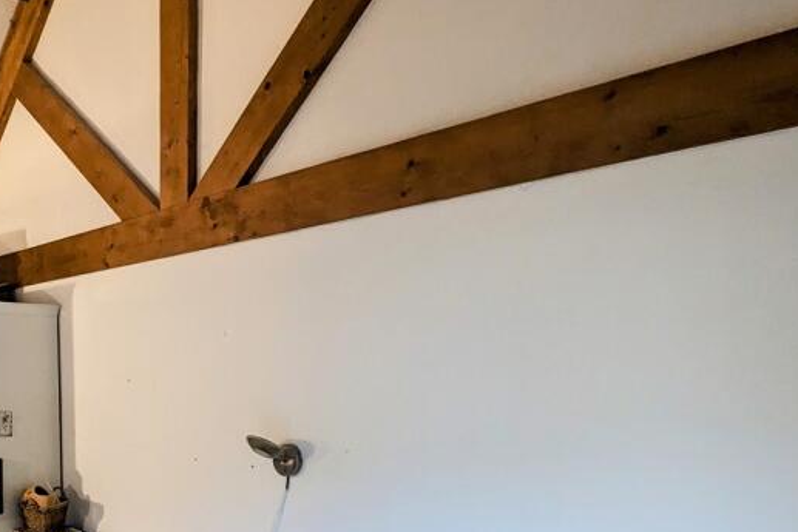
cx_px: 125
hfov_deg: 52.3
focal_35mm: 33
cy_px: 468
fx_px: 732
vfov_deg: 37.6
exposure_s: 1/50
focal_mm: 2.35
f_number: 2.2
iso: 201
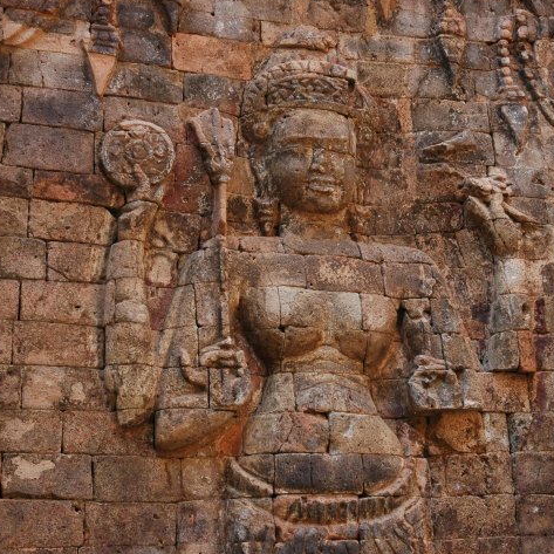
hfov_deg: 26.1
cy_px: 274
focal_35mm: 66
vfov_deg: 26.1
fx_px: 1195
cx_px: 312
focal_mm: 34
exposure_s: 1/100
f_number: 5
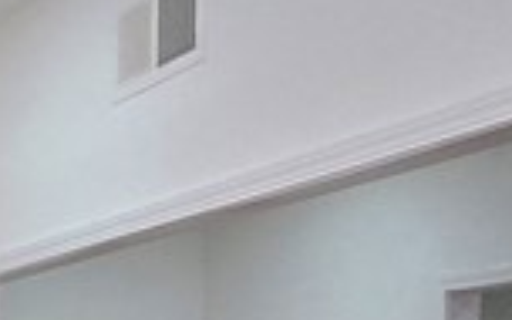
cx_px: -583
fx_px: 1298
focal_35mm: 93
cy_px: 505
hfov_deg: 16.0
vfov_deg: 13.1
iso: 100
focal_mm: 2.2
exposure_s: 1/60
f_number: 2.2
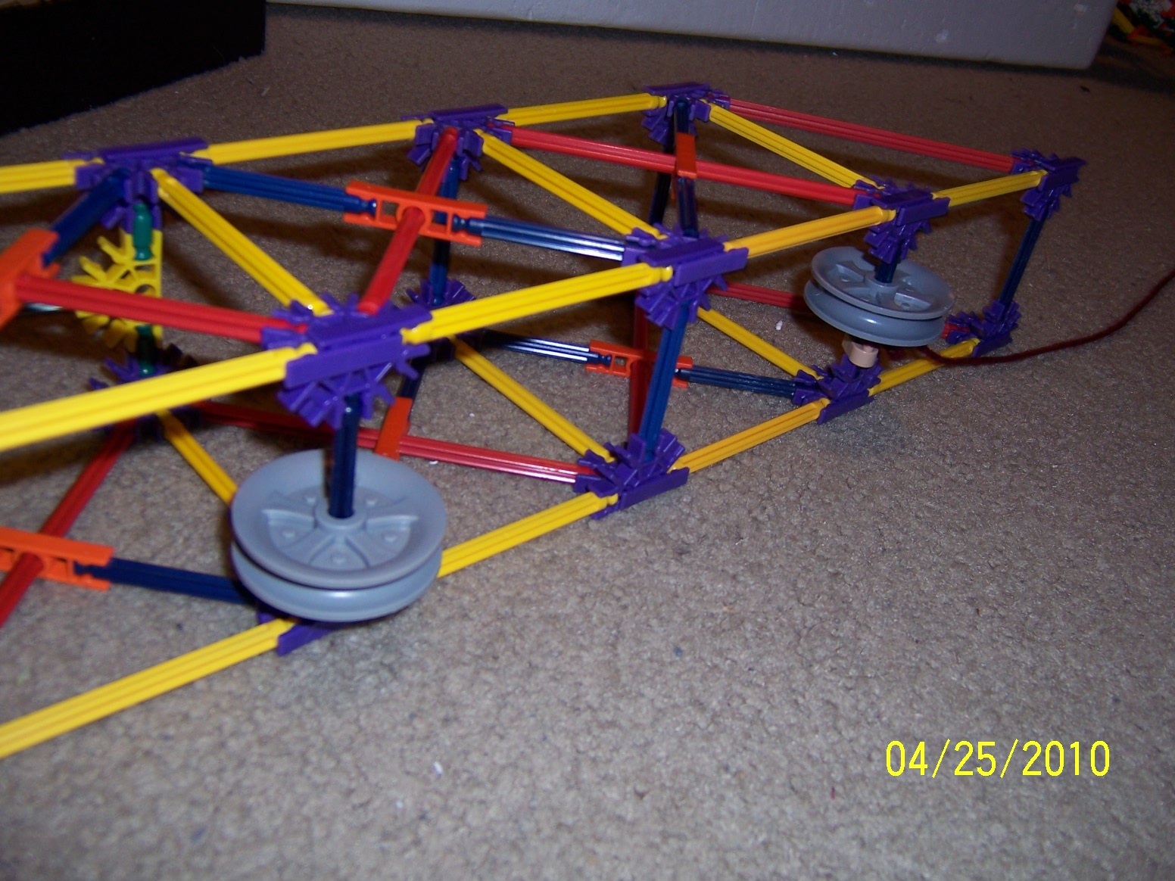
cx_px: 588
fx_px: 1120
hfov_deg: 55.4
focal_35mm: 33
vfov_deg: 42.9
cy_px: 440
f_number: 2.8
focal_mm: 5.5
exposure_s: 1/60
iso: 80
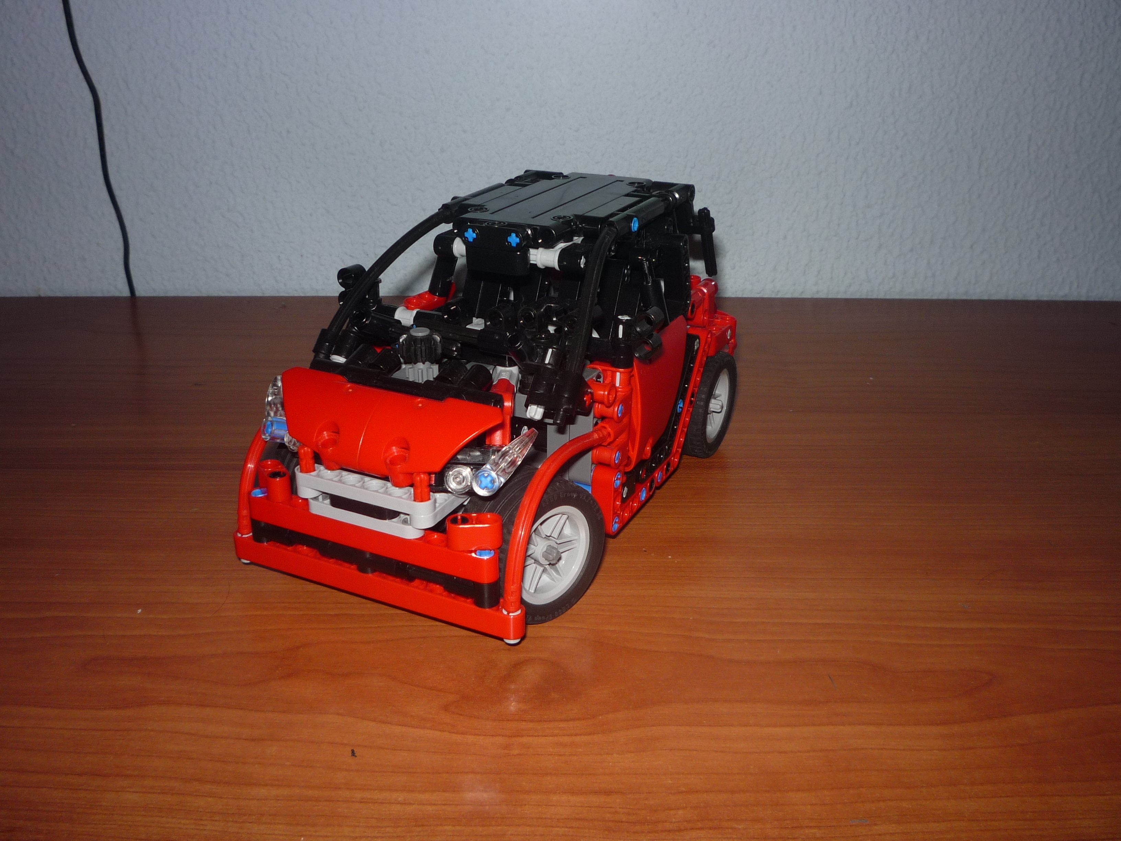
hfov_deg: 56.8
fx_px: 1036
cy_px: 420
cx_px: 560
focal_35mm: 32
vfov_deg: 44.2
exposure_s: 1/30
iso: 100
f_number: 4
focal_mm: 5.2
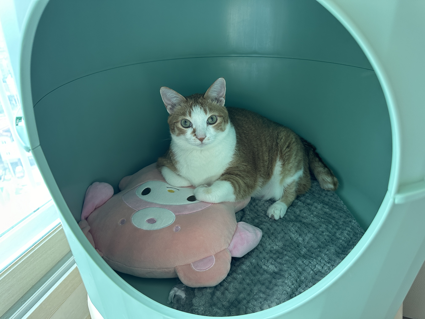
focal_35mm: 24
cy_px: 160
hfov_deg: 71.6
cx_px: 212
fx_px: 295
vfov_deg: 56.8
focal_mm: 6.86
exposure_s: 1/97
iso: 250
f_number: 1.78
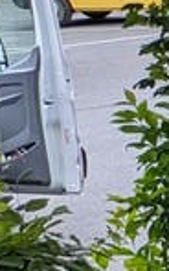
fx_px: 1598
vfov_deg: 9.5
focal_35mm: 217
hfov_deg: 4.5
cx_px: 1018
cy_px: 348
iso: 42
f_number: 1.89
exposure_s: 1/292
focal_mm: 5.43
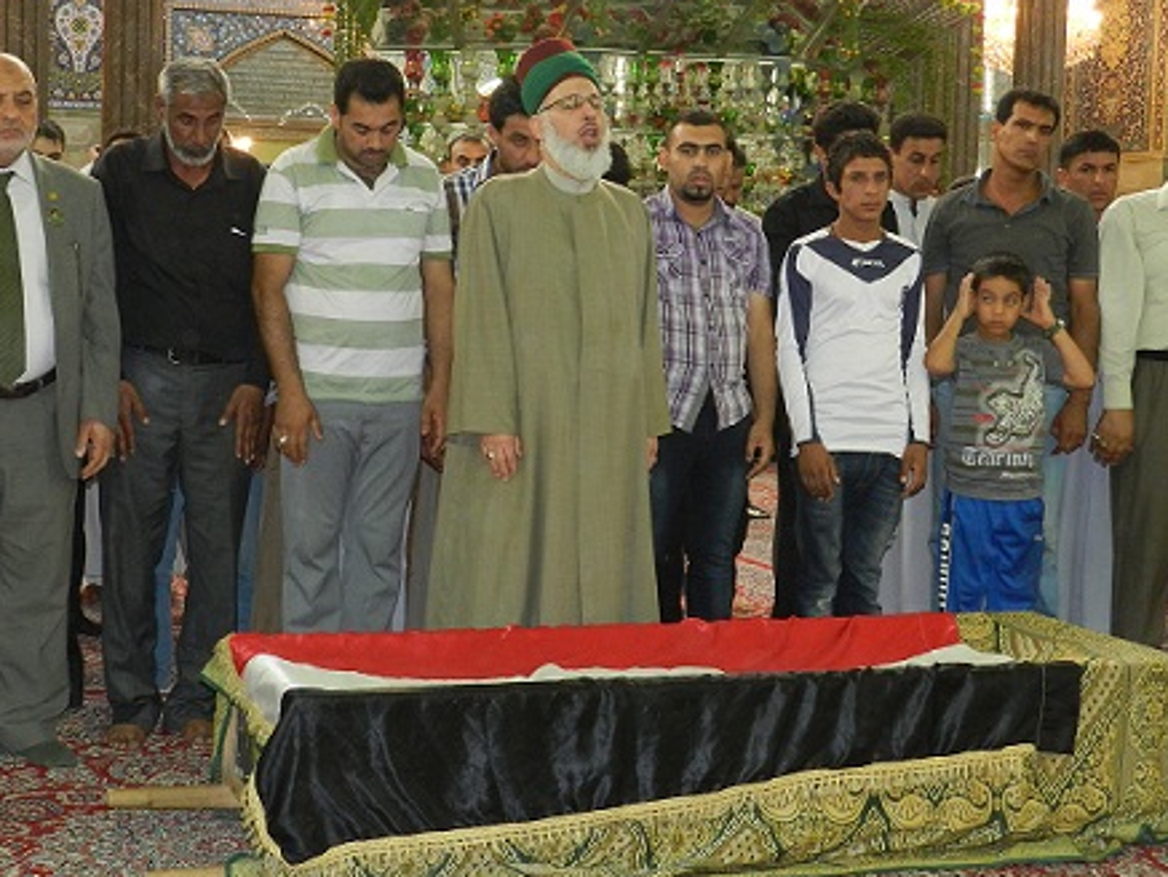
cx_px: 506
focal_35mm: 55
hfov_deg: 34.9
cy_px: 361
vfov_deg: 26.5
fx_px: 1856
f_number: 4.2
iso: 400
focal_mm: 8.1
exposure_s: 1/30
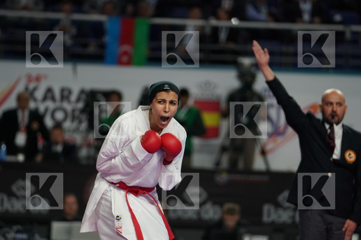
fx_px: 2687
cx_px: 180
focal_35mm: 268
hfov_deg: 7.7
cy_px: 120
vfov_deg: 5.1
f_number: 2.8
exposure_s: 1/1000
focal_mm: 179
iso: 1250
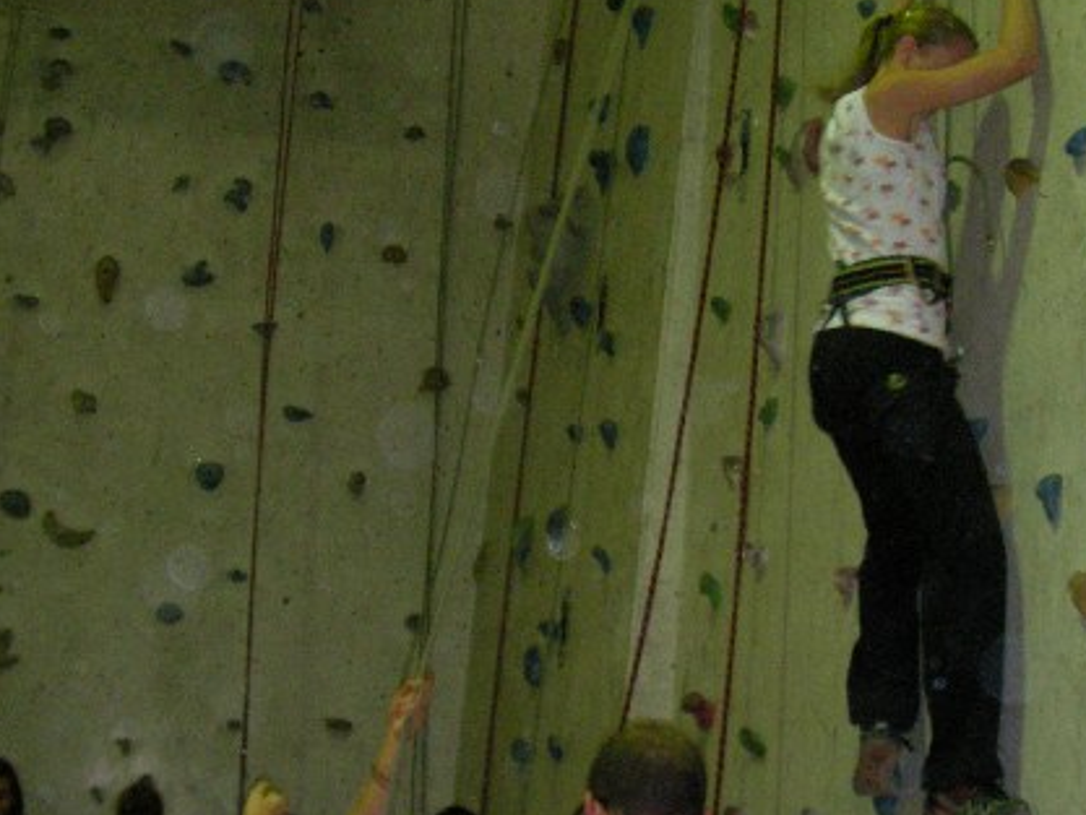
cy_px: 302
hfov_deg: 32.4
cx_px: 737
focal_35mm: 59
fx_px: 1852
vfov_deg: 24.8
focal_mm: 6.3
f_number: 3.5
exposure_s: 1/30
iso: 300
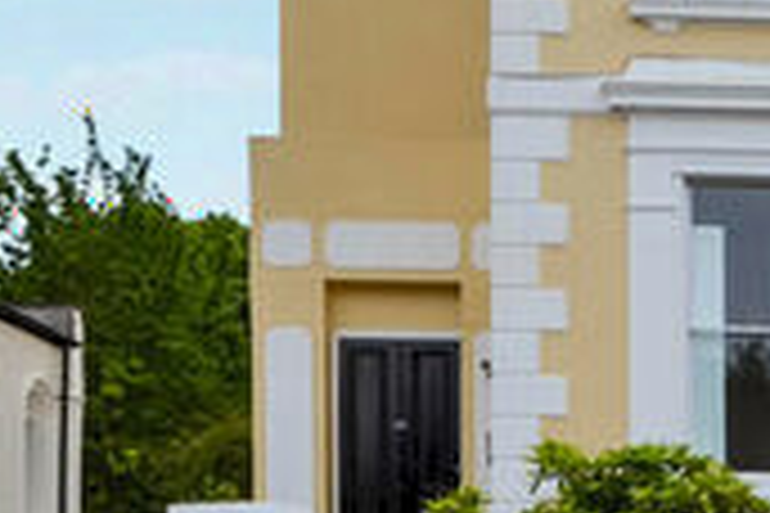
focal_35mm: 80
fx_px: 1712
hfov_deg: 23.3
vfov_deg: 16.8
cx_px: 914
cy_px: 25
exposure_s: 1/320
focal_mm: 13
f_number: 9
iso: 100
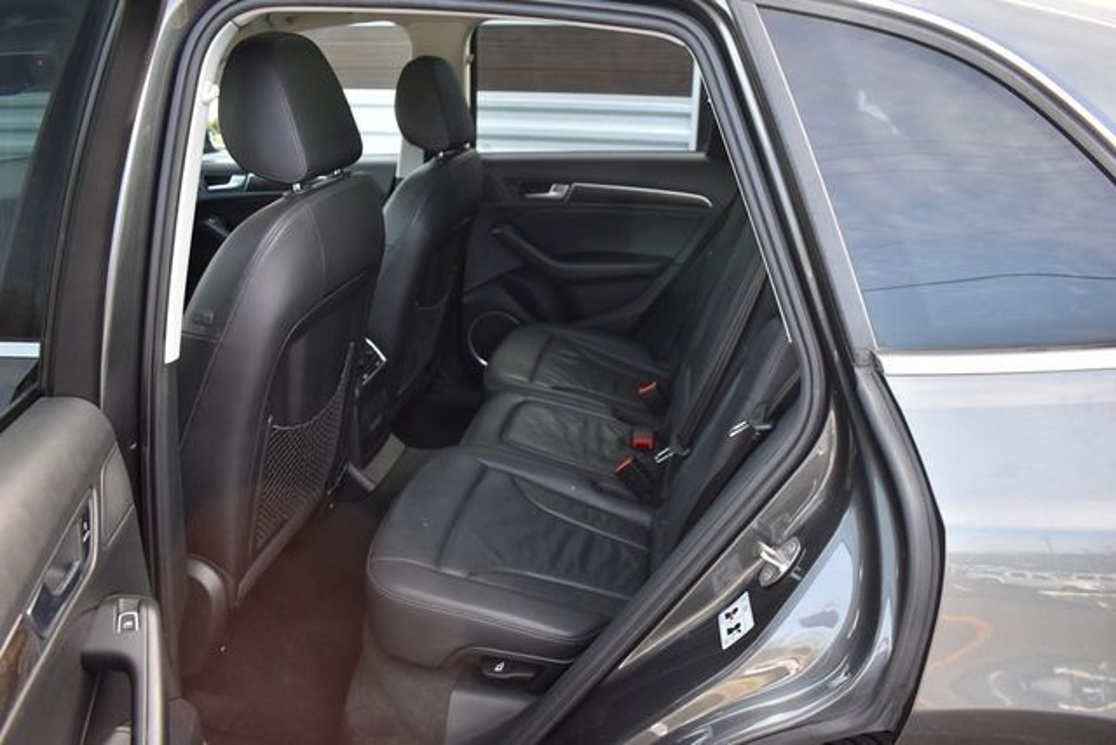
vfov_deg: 48.0
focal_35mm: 27
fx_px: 837
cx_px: 558
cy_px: 372
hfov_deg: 67.4
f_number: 3.5
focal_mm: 18
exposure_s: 1/250
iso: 450
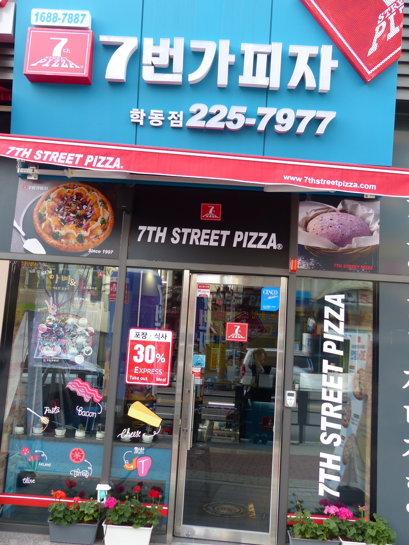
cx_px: 204
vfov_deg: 55.4
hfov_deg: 42.9
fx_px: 520
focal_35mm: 33
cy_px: 272
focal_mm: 5.9
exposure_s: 1/125
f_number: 2.8
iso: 100
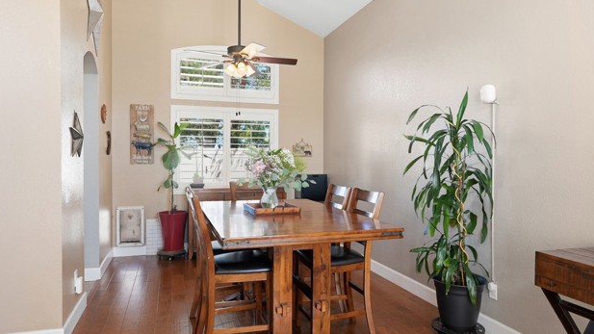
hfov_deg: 74.1
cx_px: 298
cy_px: 158
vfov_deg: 46.0
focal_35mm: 25
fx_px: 394
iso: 400
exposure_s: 1/15
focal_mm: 23
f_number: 5.6
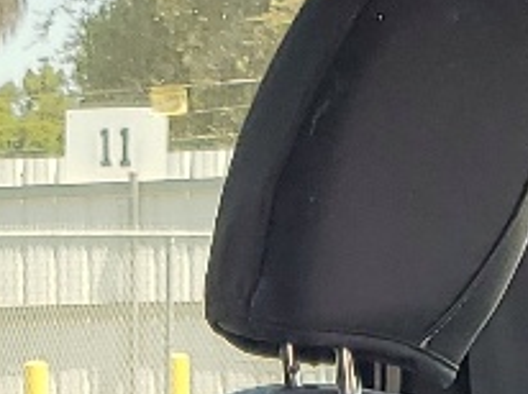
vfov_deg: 6.8
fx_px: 3078
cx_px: 51
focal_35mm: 202
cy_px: 1044
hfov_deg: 9.8
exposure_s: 1/333
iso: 50
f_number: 1.5
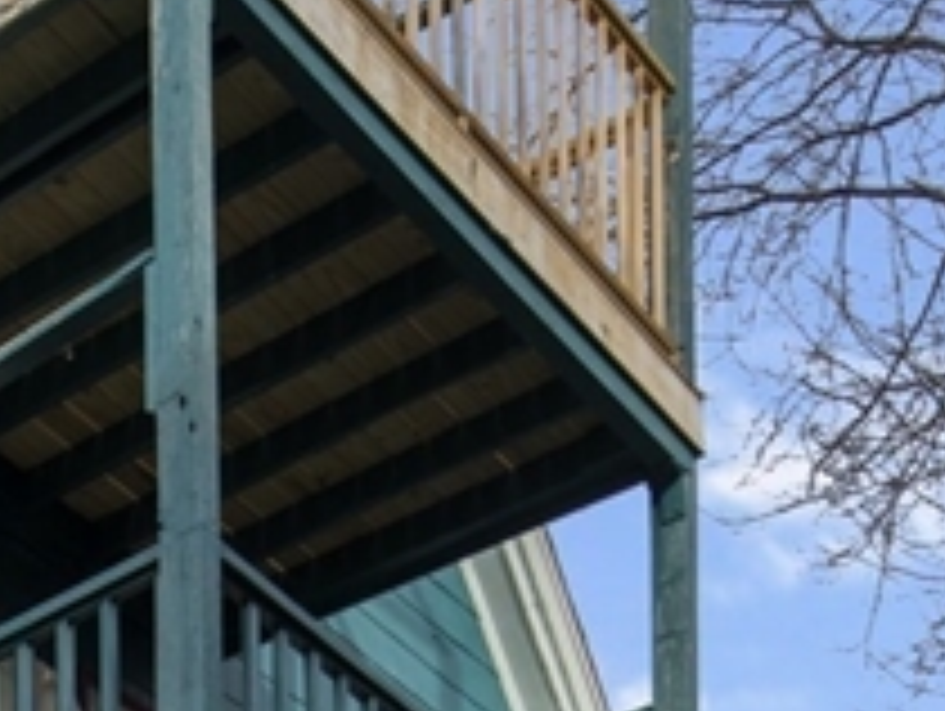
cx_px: -86
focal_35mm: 89
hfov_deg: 20.9
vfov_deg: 14.4
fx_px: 2432
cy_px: 1330
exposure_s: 1/30
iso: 160
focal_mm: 19
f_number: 7.1
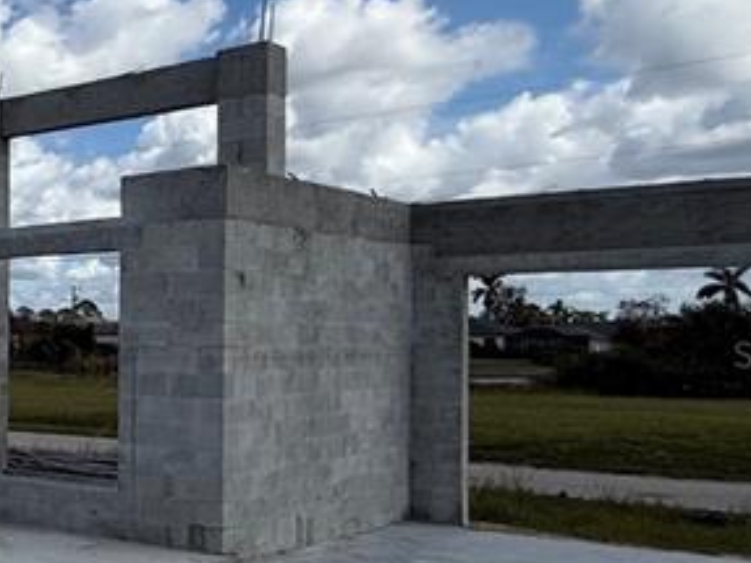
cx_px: -447
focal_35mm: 50
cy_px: 354
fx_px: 1084
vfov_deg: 29.0
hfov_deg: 25.4
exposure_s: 1/3891
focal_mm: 2.22
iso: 50
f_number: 2.2
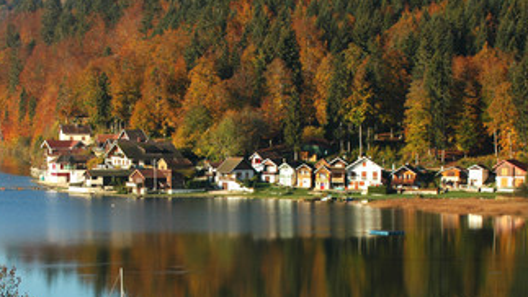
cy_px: 222
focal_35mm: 184
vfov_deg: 6.6
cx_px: 192
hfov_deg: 11.7
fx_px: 2577
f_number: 7.1
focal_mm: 90
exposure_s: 1/320
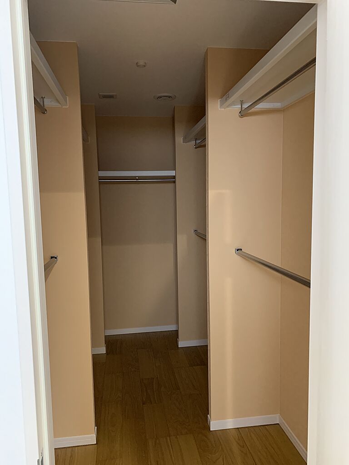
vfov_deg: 67.3
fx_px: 350
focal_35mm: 26
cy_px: 232
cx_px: 174
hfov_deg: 53.1
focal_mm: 4.25
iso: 400
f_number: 1.8
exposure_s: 1/39
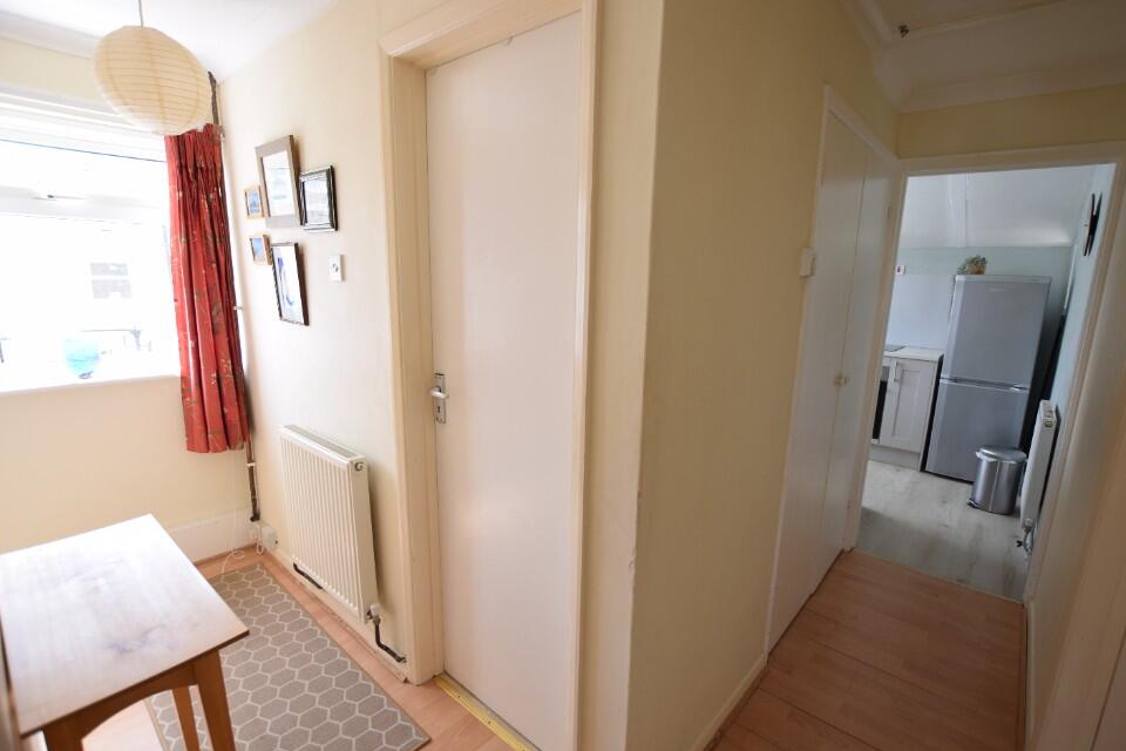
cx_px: 591
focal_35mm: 16
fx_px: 500
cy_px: 384
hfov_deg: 96.7
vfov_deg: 73.7
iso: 100
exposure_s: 1/60
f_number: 4
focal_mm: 10
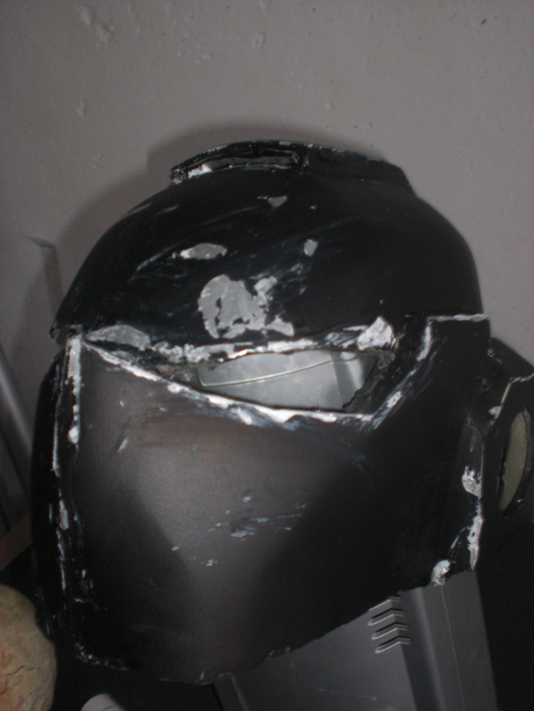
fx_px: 782
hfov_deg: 37.7
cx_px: 267
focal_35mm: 38
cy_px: 356
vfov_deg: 49.0
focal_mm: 6.3
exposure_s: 1/30
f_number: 3.1
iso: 200
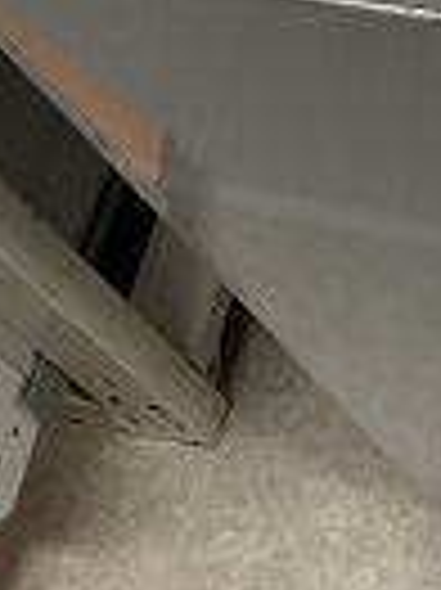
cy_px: -527
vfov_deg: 13.5
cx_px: 752
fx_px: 2178
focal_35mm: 128
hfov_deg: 10.9
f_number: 1.8
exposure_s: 1/60
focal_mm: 3.99
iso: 50
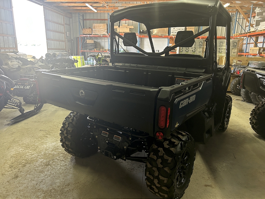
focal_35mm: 26
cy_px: 100
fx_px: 199
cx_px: 132
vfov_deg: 53.1
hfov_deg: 67.3
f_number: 1.5
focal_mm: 5.7
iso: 100
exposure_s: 1/120
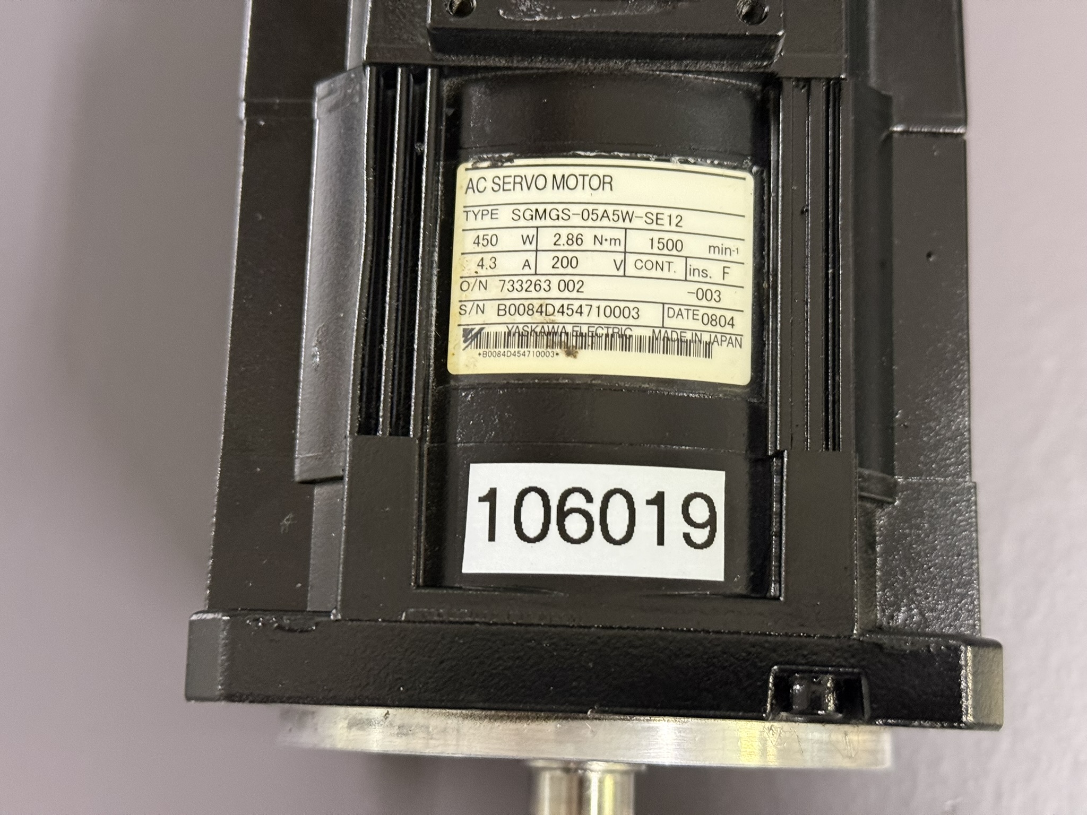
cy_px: 408
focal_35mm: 48
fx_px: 1507
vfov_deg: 30.3
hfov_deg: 39.7
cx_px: 544
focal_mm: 6.76
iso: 400
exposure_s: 1/33
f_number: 1.78
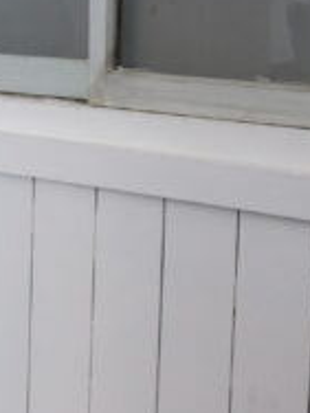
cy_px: 181
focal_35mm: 125
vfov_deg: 15.8
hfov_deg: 10.7
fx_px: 1493
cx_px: -336
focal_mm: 23.3
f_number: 5.6
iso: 2500
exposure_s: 1/125
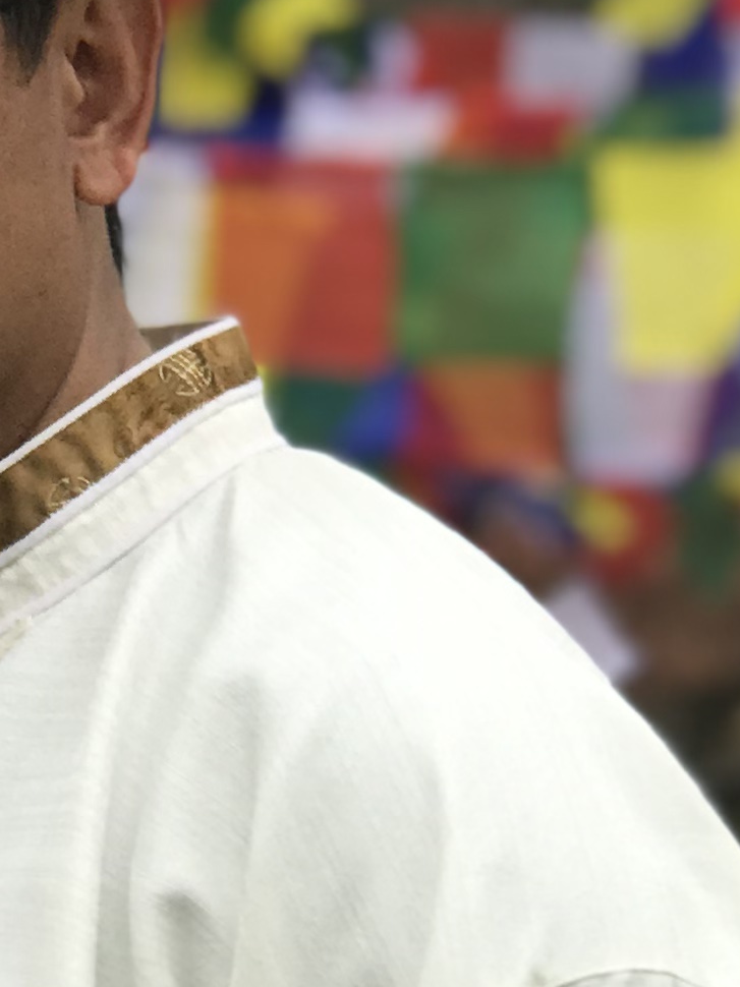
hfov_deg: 6.2
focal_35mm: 237
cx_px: -73
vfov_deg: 8.3
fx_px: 6758
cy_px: 783
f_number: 2.8
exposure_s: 1/247
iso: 20
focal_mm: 6.6
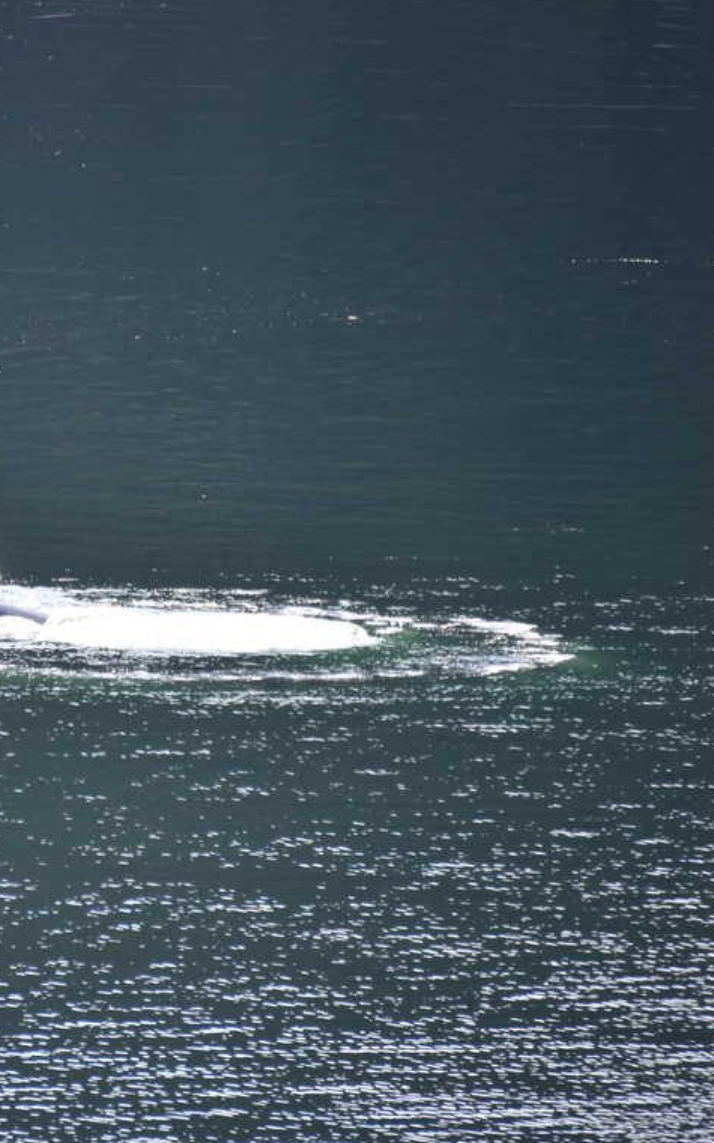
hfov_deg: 2.5
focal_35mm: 515
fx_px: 16034
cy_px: 573
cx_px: -21
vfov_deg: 4.1
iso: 360
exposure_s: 1/640
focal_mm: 300
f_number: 5.6
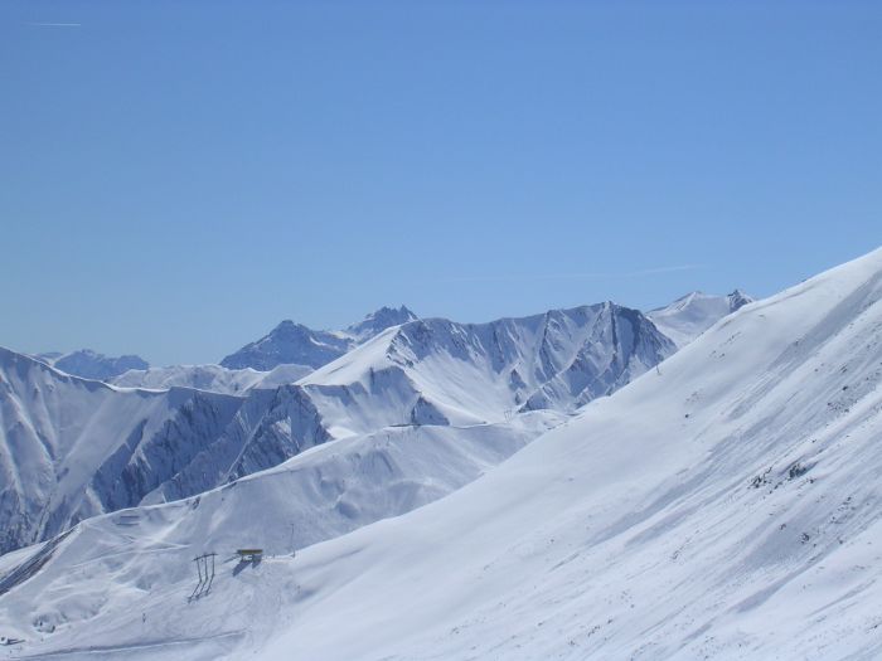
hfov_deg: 18.7
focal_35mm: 105
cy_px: 330
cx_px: 441
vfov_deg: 14.1
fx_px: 2675
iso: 50
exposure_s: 1/1500
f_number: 4.6
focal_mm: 15.9
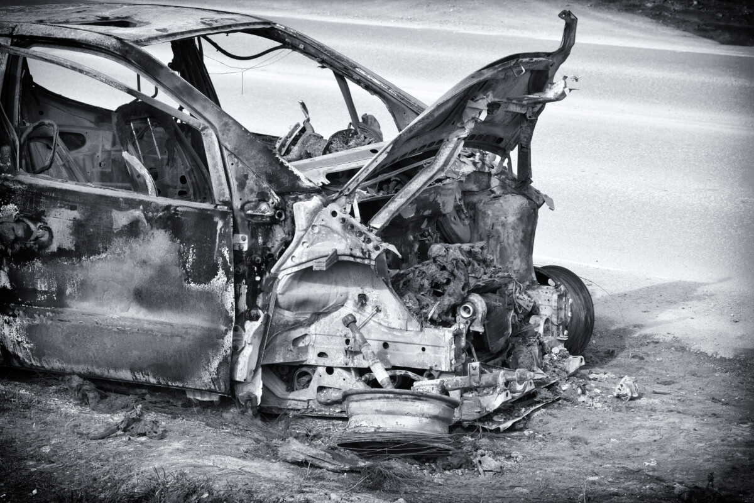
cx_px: 377
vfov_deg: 11.9
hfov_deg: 17.8
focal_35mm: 115
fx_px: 2408
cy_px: 252
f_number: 8
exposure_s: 1/250
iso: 100
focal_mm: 77
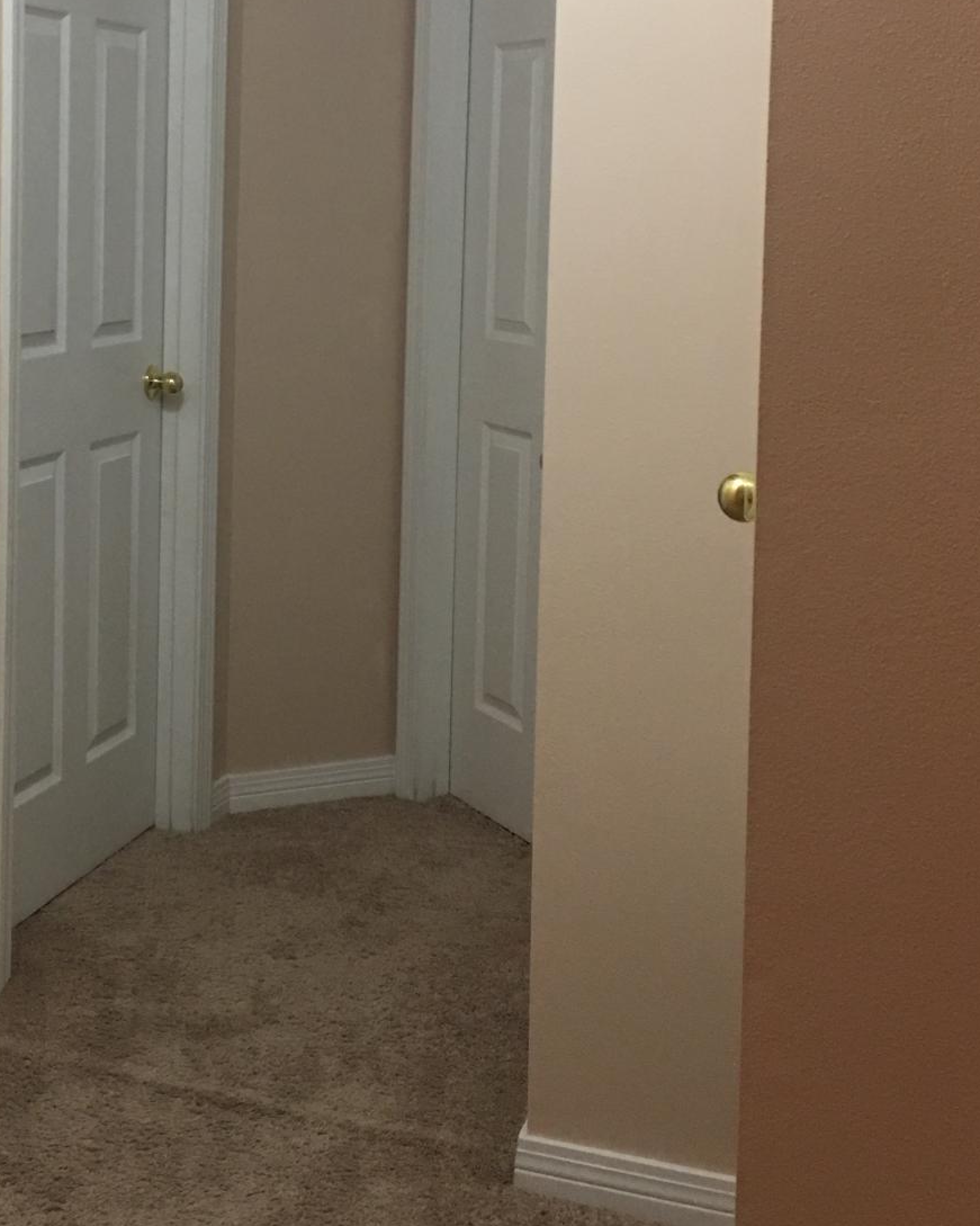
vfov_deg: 35.4
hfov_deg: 28.7
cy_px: 337
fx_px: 1886
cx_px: 236
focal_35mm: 52
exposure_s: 1/15
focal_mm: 4.15
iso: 100
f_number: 2.2
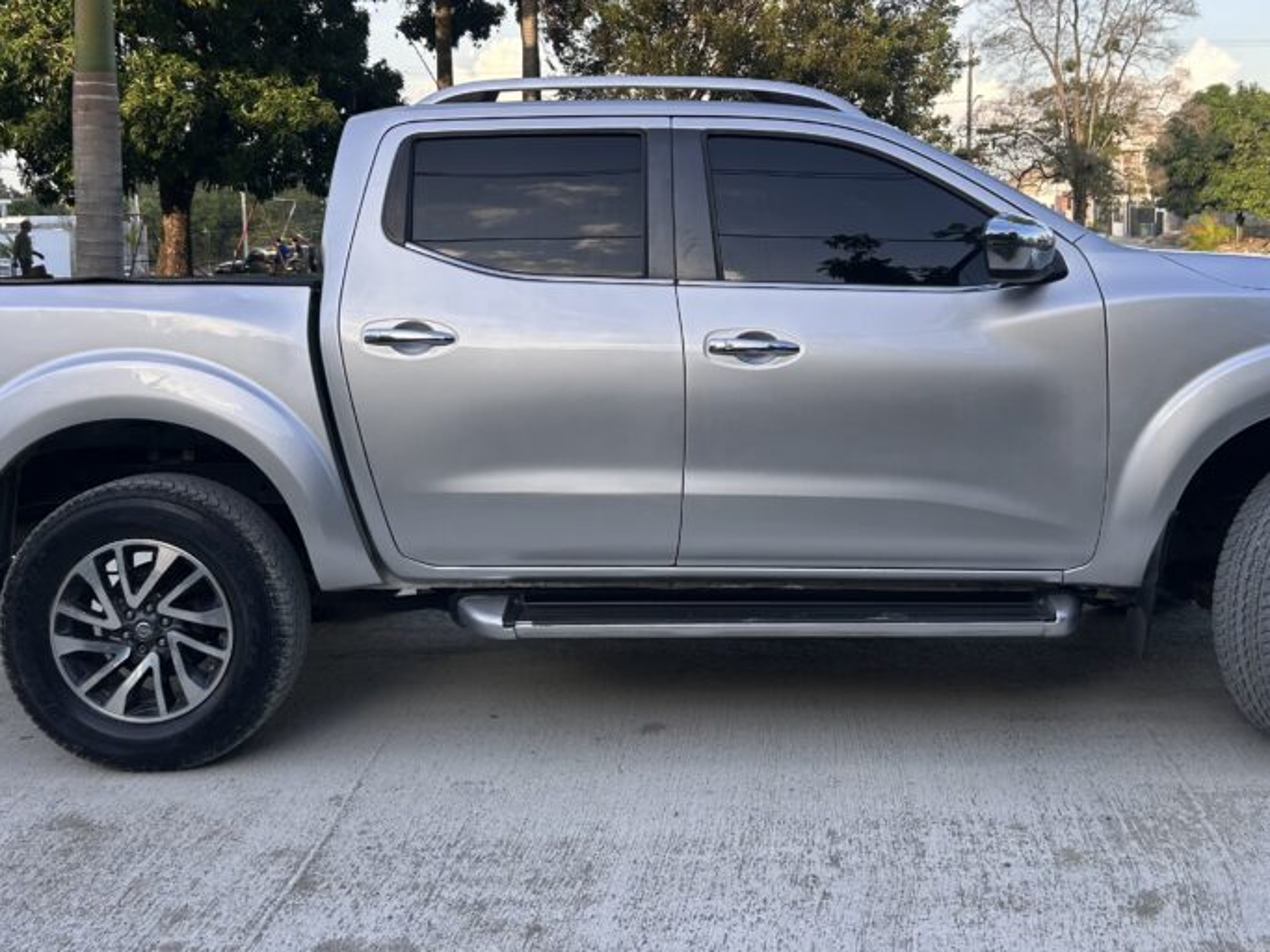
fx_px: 1431
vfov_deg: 36.5
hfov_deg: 47.8
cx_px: 681
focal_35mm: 39
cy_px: 342
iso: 50
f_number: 1.5
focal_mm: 5.7
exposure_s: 1/840
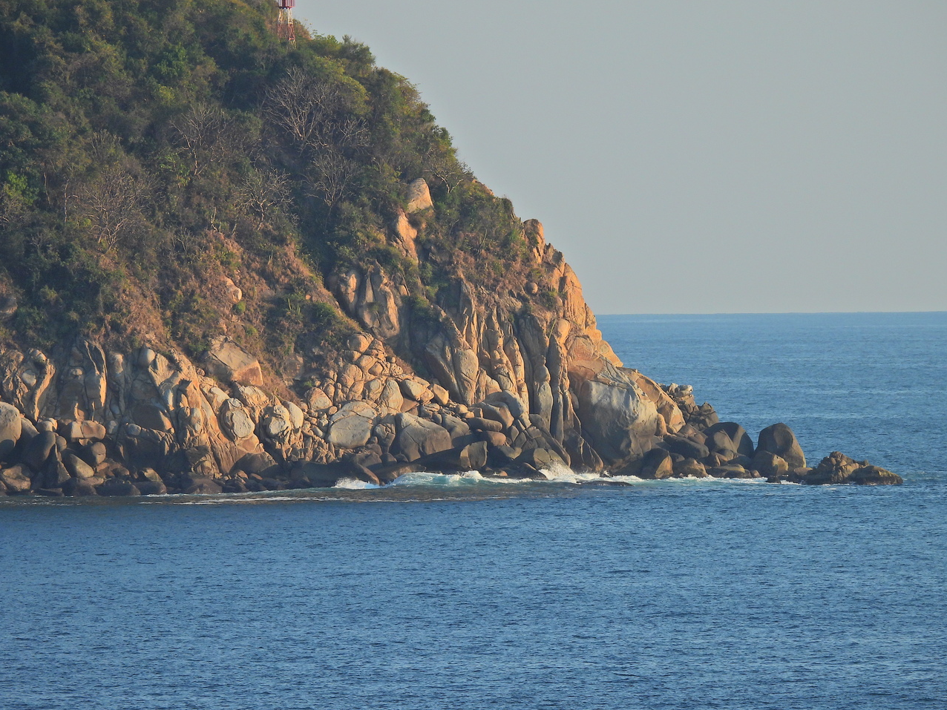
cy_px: 355
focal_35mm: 702
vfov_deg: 2.1
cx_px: 474
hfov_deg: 2.8
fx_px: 19205
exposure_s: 1/500
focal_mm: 125
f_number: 5.6
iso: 100
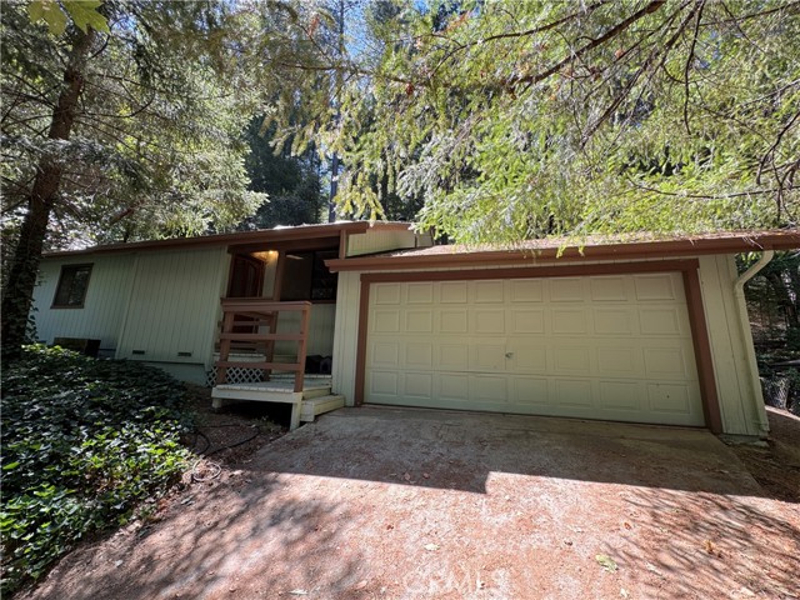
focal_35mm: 14
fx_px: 324
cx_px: 400
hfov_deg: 102.1
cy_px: 300
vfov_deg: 85.7
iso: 40
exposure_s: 1/112
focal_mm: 2.22
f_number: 2.2
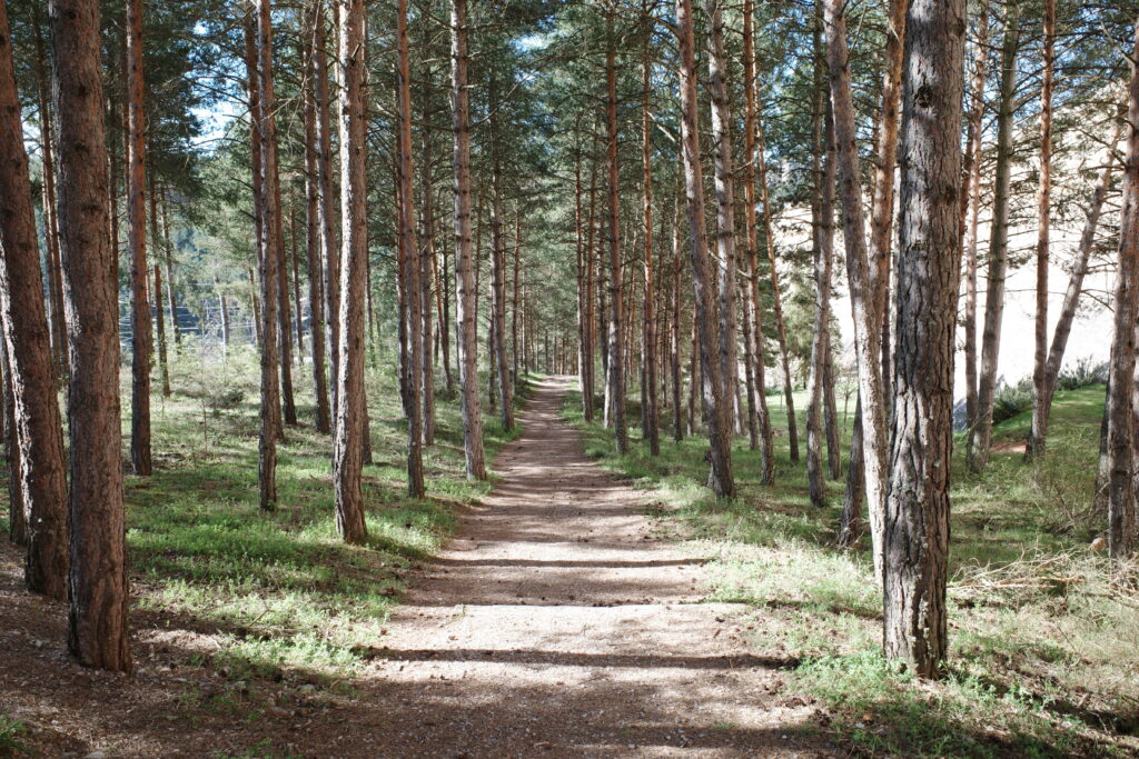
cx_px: 570
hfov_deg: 65.5
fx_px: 886
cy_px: 380
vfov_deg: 46.4
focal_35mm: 28
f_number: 8
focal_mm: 18.3
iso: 320
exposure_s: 1/60
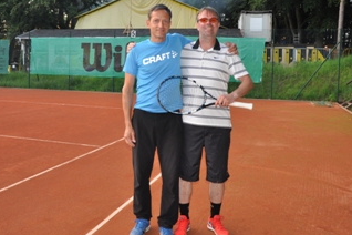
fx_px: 372
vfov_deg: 35.0
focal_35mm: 38
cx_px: 145
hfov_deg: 50.4
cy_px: 96
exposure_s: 1/125
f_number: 3.5
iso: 560
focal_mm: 18
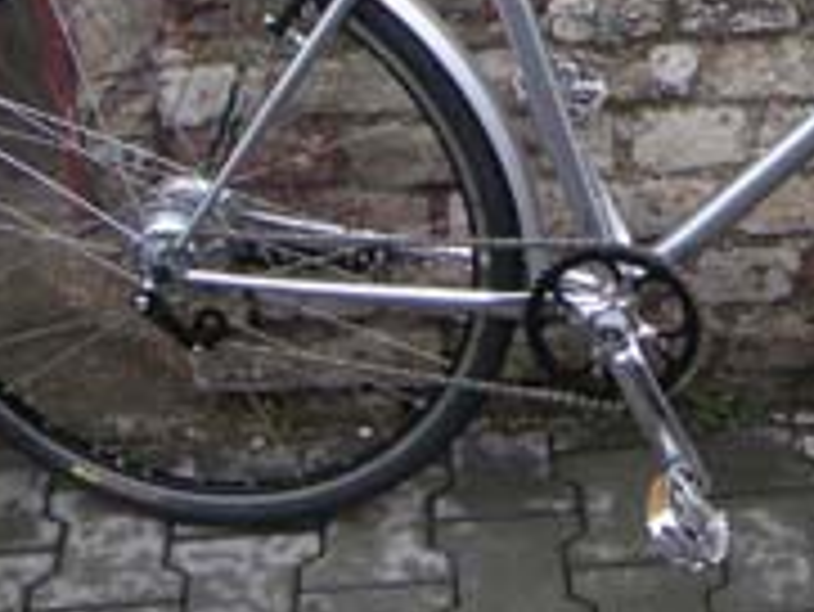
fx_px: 1977
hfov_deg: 22.7
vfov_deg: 17.4
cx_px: 733
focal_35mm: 84
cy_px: 117
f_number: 2.8
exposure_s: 1/180
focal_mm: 6
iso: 50
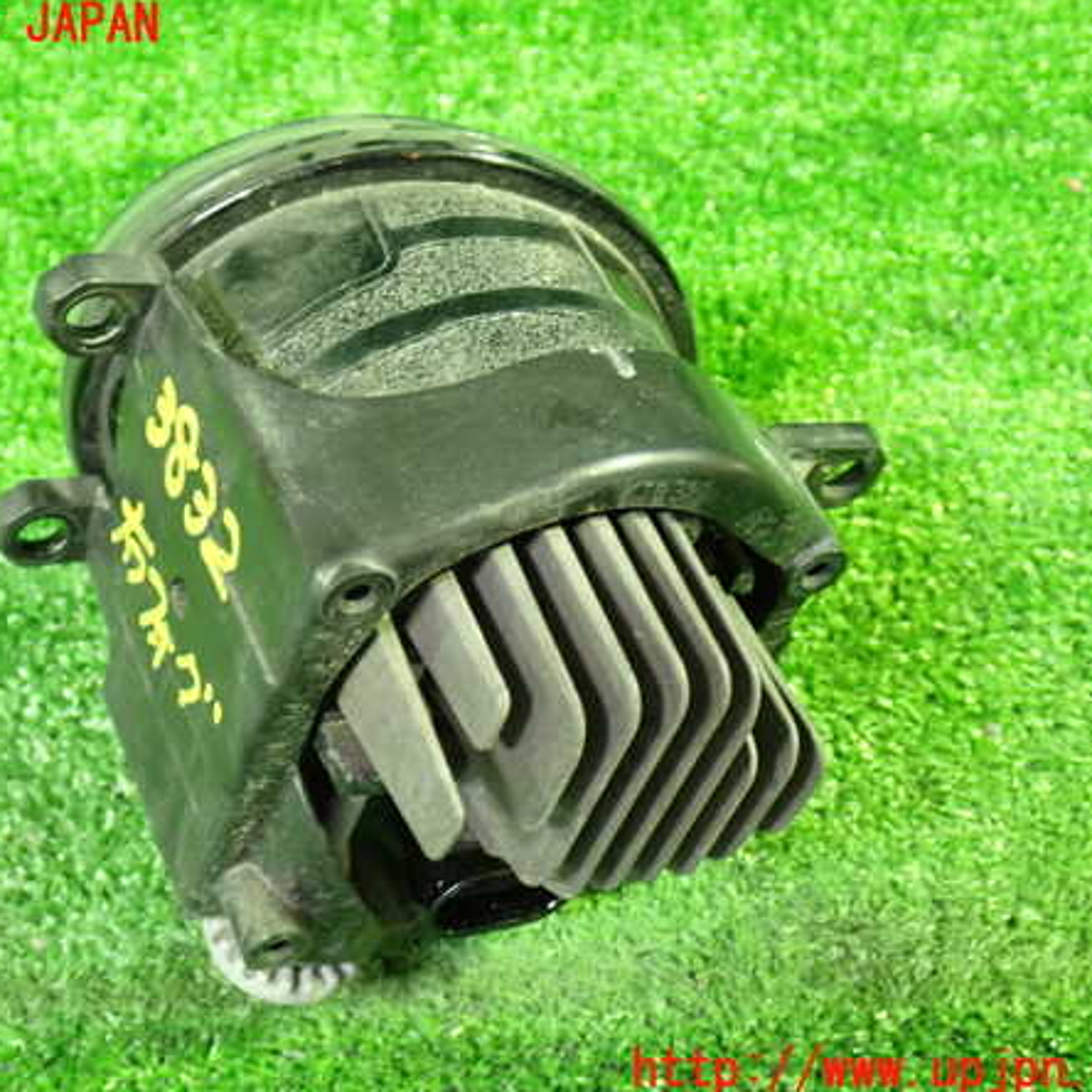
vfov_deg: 34.7
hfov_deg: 34.6
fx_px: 1749
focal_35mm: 49
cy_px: 548
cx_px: 450
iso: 800
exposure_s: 1/13
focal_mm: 7.31
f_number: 2.8
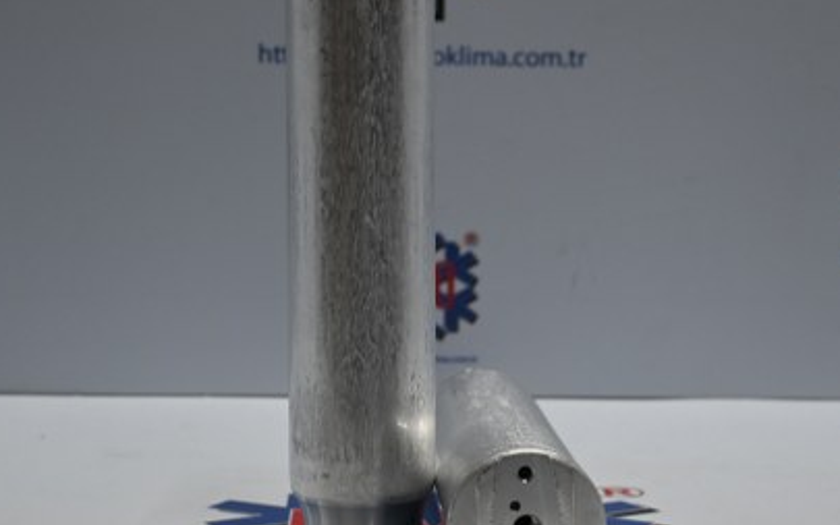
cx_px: 431
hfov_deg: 27.6
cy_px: 259
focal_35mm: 75
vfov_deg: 17.4
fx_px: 1711
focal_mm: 33
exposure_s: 1/125
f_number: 5
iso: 720
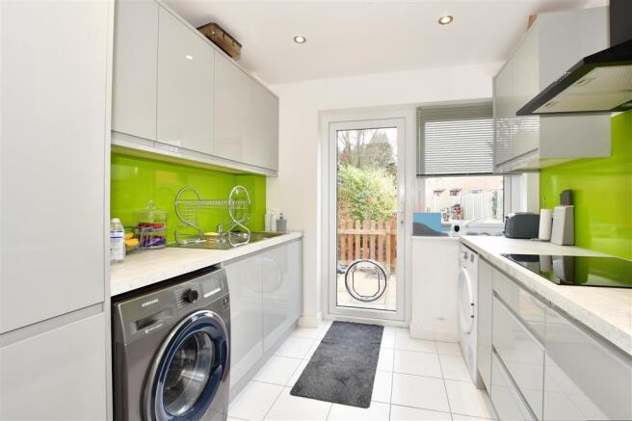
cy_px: 210
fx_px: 263
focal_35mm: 15
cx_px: 316
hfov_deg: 100.4
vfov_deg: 77.3
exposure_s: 1/10
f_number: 8
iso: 400
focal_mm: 10
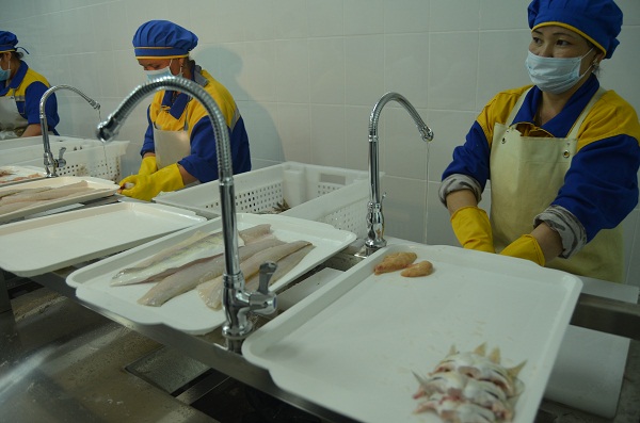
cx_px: 320
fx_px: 479
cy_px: 212
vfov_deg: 47.7
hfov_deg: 67.5
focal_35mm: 27
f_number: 4
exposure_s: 1/60
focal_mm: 18
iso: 560
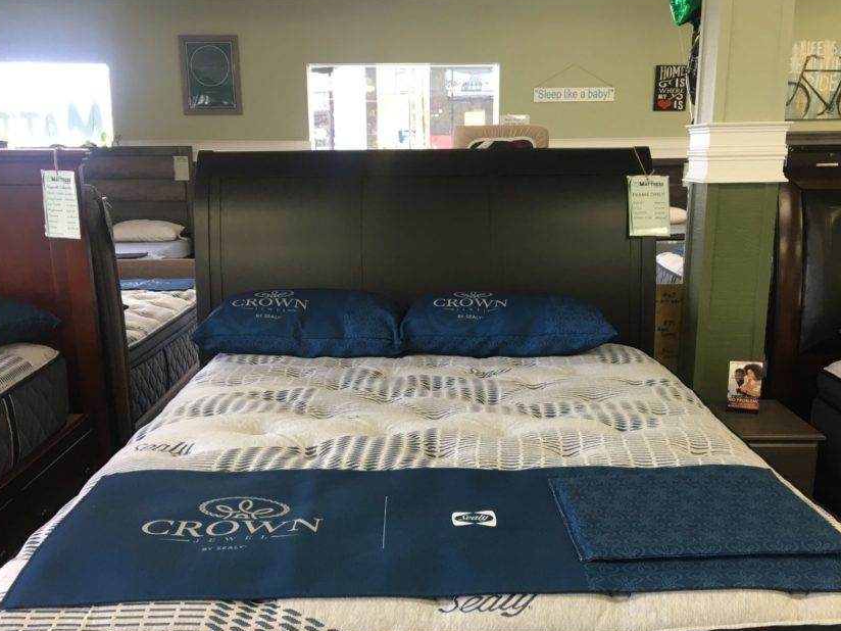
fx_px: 923
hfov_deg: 49.0
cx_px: 429
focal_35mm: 38
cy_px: 402
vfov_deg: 37.4
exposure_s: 1/30
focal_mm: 4.15
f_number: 2.2
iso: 64
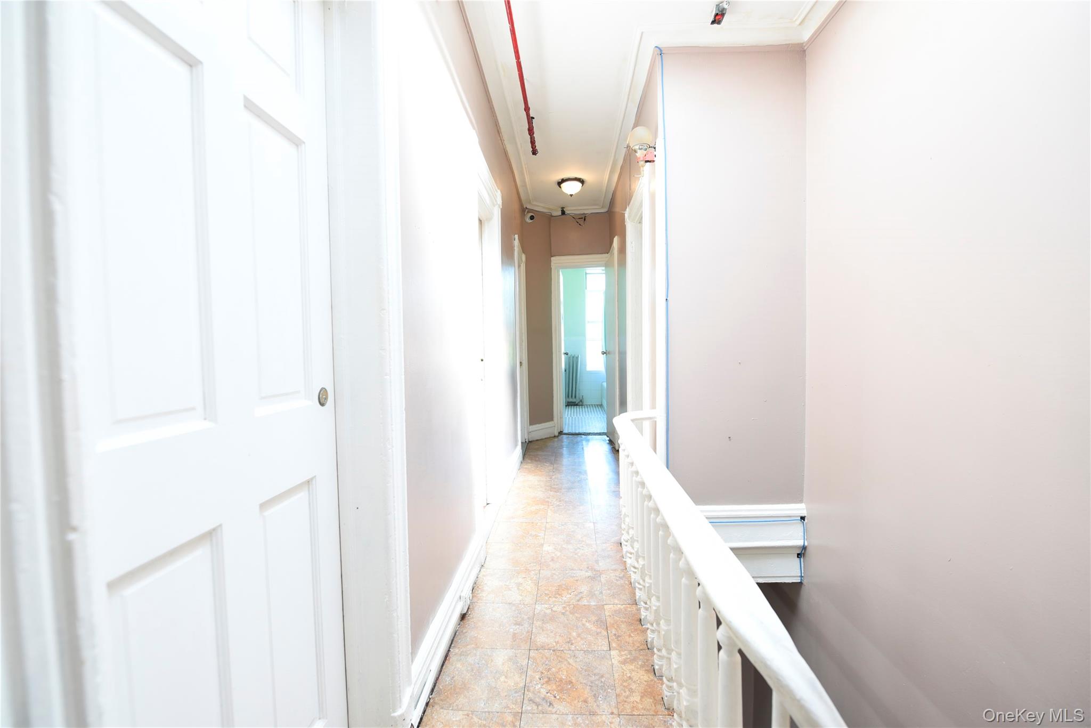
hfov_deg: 100.4
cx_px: 546
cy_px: 364
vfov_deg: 77.3
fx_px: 455
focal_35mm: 15
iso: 200
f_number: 3.5
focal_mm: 15
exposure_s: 1/20
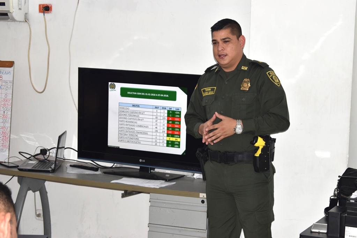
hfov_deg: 24.6
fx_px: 818
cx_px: 178
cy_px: 119
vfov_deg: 16.6
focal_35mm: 82
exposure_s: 1/60
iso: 640
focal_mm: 55
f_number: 5.6
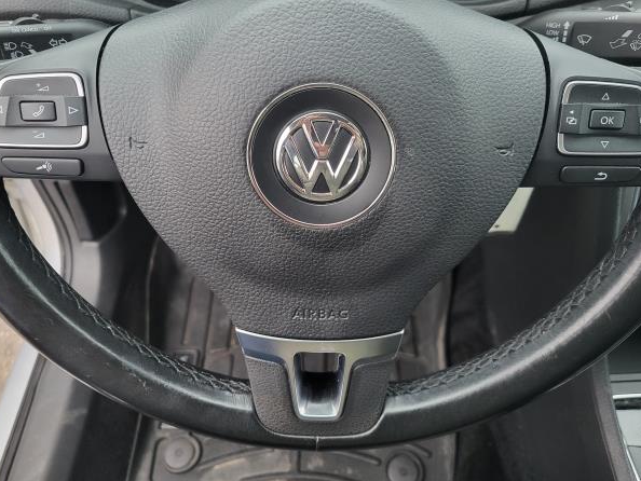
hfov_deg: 63.4
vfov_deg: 49.7
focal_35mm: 28
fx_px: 519
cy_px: 223
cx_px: 317
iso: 640
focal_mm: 5.4
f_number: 1.8
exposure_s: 1/30
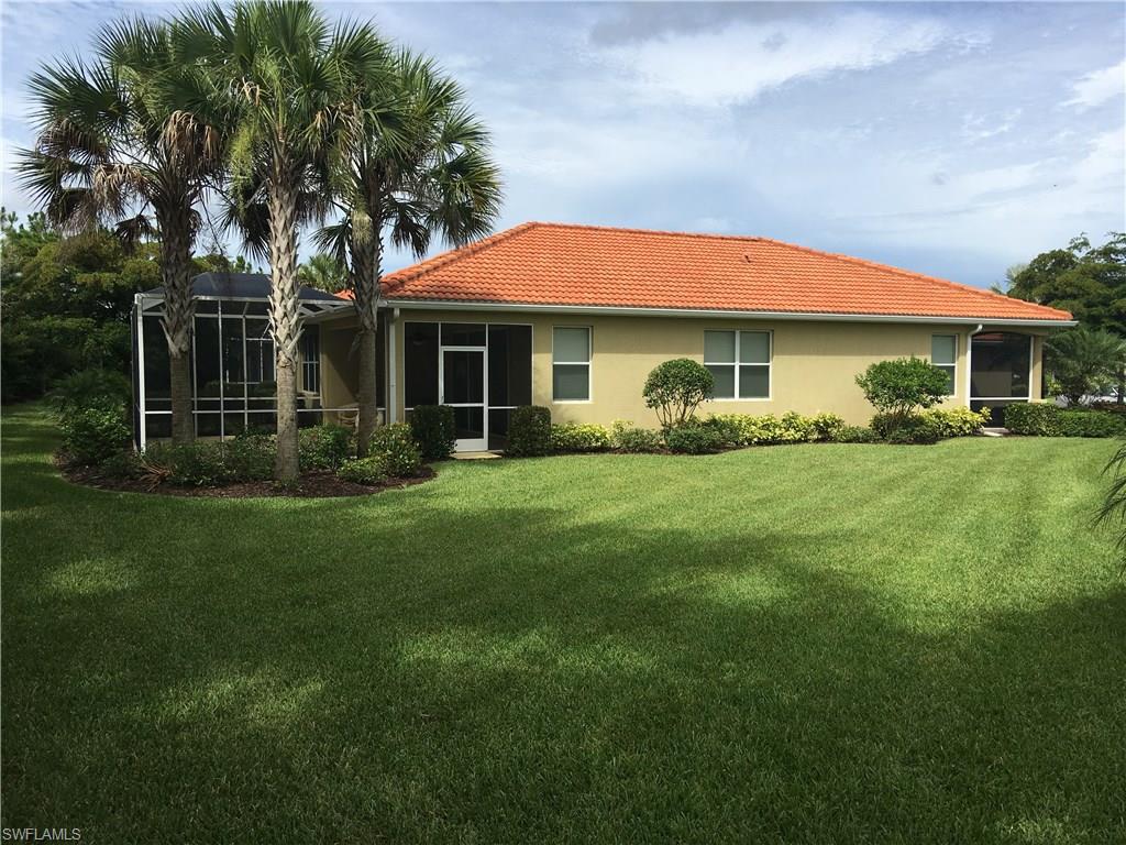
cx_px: 563
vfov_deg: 48.2
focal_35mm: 29
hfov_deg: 61.7
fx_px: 943
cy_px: 422
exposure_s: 1/1672
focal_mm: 4.15
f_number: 2.2
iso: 25
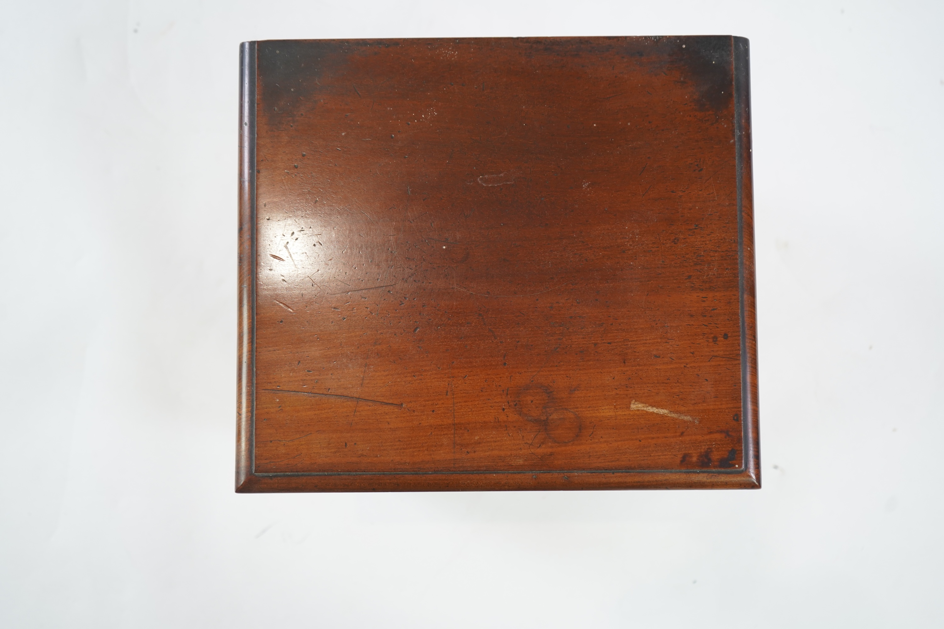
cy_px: 314
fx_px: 1075
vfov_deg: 32.6
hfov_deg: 47.4
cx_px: 472
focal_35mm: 41
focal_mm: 41
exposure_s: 1/125
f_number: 4.5
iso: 640
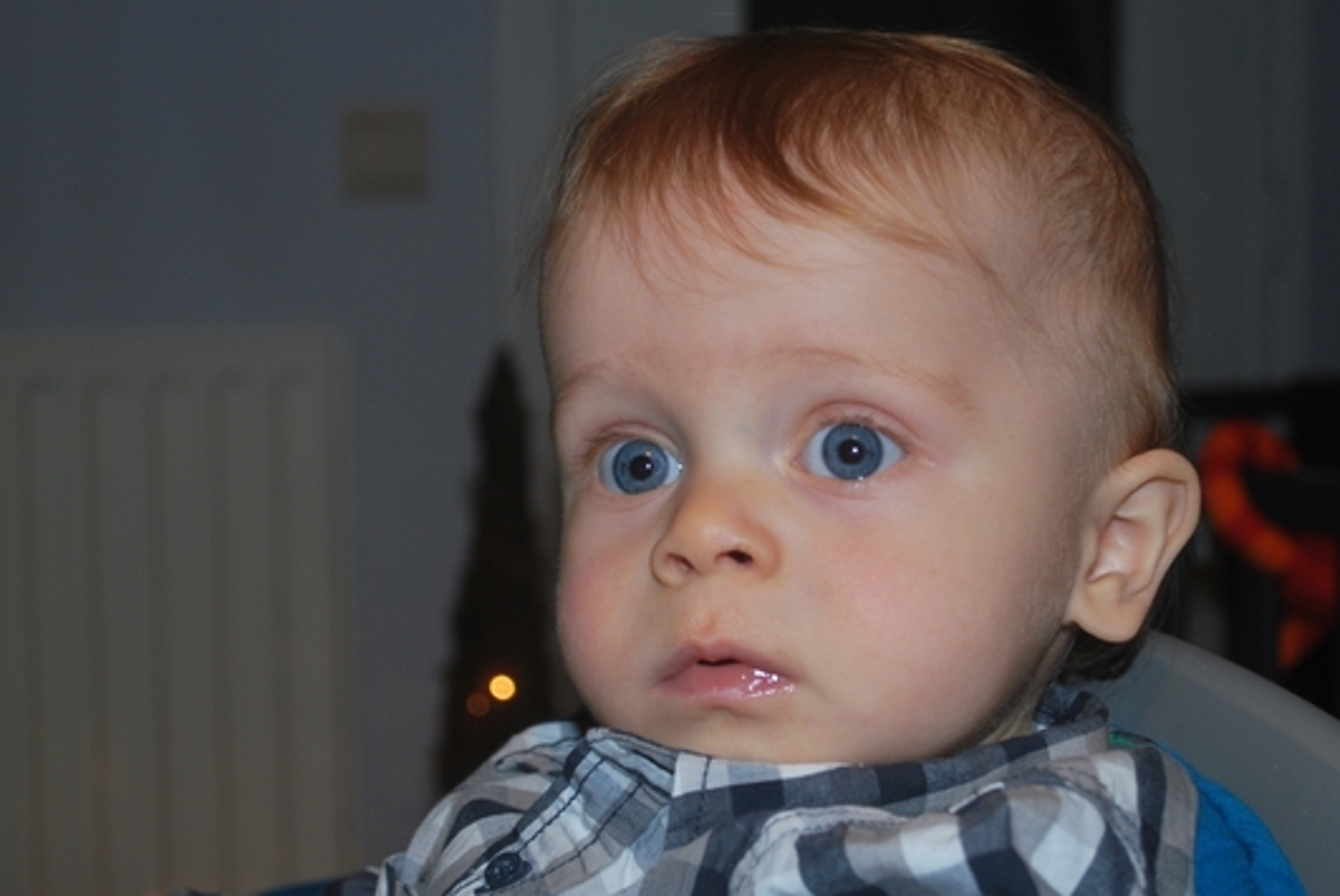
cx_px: 686
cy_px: 476
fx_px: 2272
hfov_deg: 32.9
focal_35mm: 61
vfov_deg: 22.3
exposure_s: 1/60
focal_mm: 36
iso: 200
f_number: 5.3
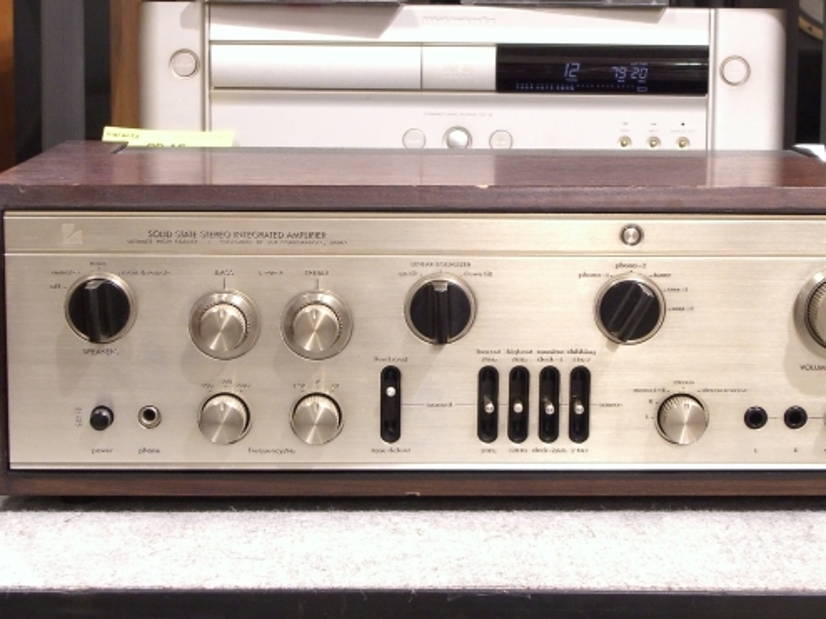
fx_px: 2099
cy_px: 307
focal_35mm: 88
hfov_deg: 22.2
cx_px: 481
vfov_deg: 16.8
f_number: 4
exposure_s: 1/8
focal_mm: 14.2
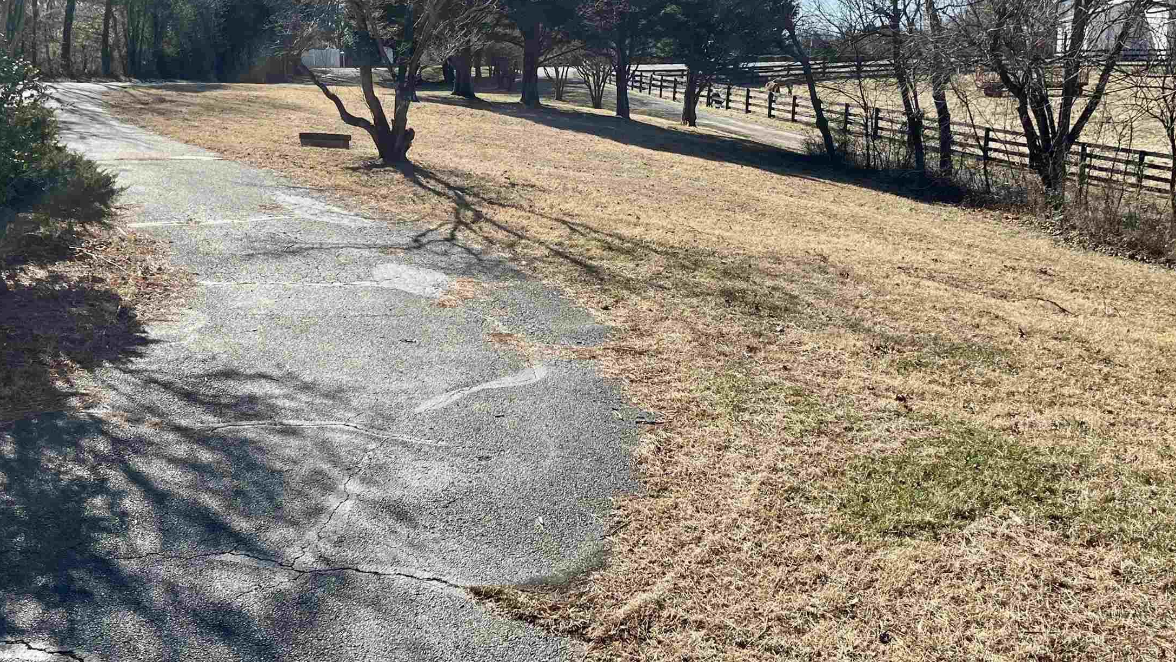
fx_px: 1247
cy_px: 273
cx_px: 517
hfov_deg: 50.4
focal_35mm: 40
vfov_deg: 29.7
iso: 50
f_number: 1.6
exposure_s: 1/2410
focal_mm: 5.1
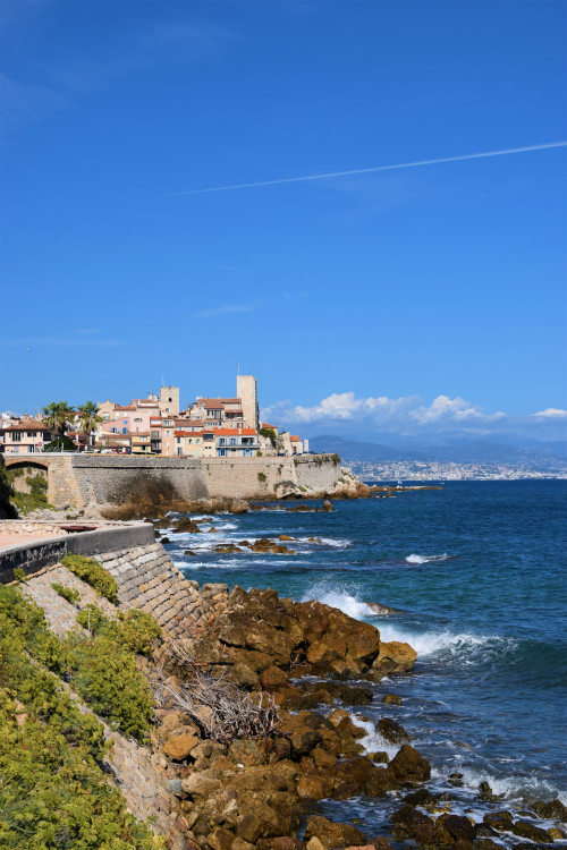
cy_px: 425
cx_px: 284
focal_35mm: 57
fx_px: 1347
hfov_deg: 23.8
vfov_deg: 35.1
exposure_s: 1/500
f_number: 11
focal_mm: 38
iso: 200
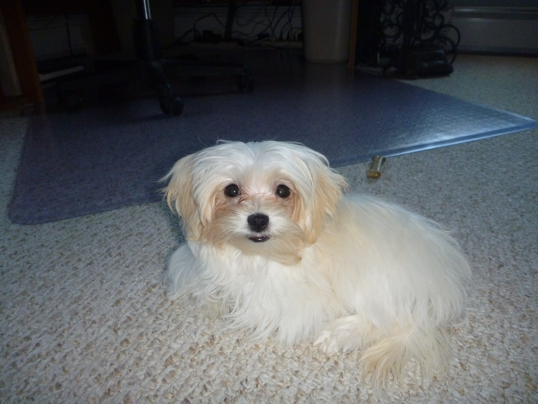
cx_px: 269
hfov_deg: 63.4
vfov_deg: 49.7
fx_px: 435
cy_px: 202
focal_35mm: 28
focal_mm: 5
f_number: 3.3
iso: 400
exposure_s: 1/60
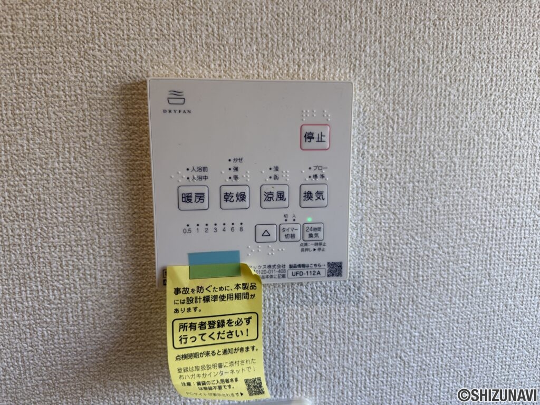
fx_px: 374
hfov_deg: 71.6
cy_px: 202
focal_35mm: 24
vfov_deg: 56.8
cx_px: 270
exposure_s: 1/120
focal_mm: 6.76
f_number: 1.78
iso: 100
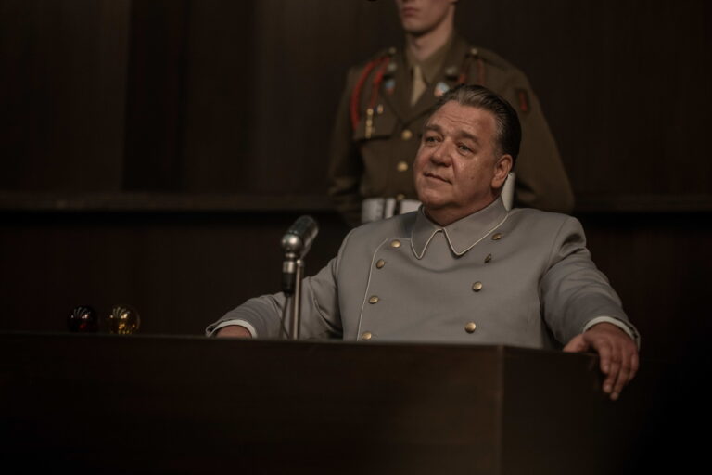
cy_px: 238
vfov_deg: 10.2
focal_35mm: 135
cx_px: 356
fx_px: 2670
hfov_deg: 15.2
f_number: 2.2
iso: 640
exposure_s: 1/200
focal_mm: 135
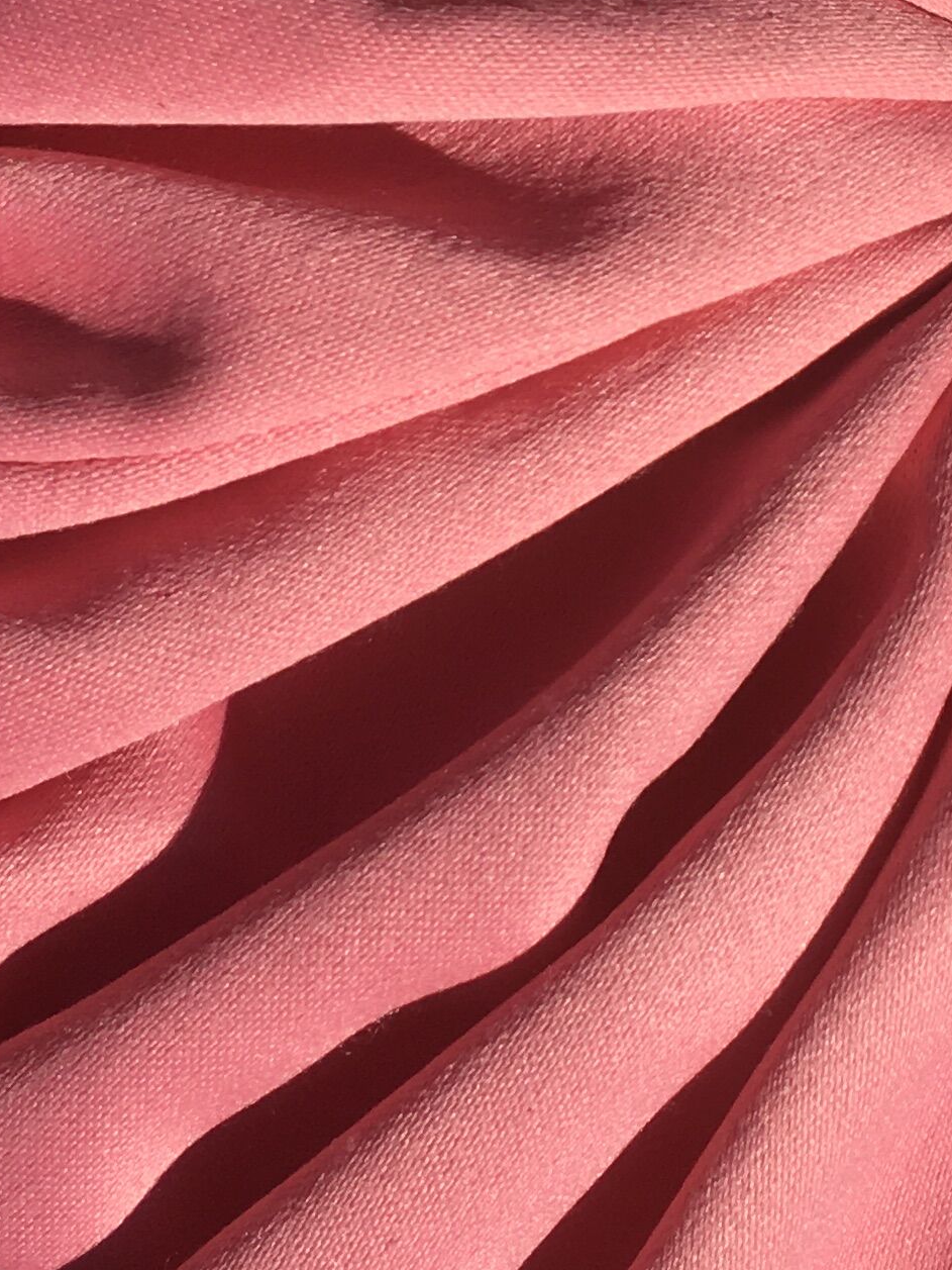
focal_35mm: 93
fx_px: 3410
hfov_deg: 15.8
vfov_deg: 20.5
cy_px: 58
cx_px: 789
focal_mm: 4.15
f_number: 2.2
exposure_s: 1/2331
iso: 25
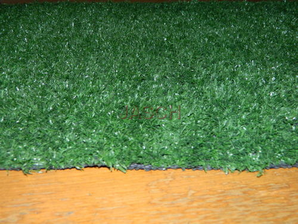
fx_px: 405
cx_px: 149
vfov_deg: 30.9
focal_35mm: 47
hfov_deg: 40.4
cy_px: 112
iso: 200
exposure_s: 1/50
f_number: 10.2
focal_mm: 8.4
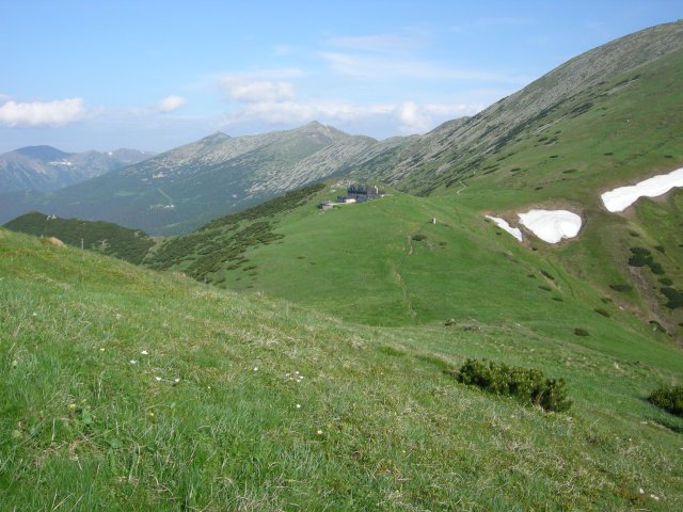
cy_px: 256
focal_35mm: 36
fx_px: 710
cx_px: 342
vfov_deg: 39.7
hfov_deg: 51.4
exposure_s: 1/317
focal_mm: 7.5
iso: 100
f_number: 6.1
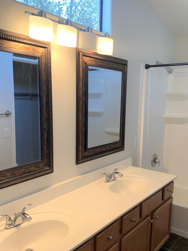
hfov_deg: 41.8
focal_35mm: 34
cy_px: 141
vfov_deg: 53.8
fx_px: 246
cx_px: 102
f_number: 1.8
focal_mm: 4.25
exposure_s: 1/60
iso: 50
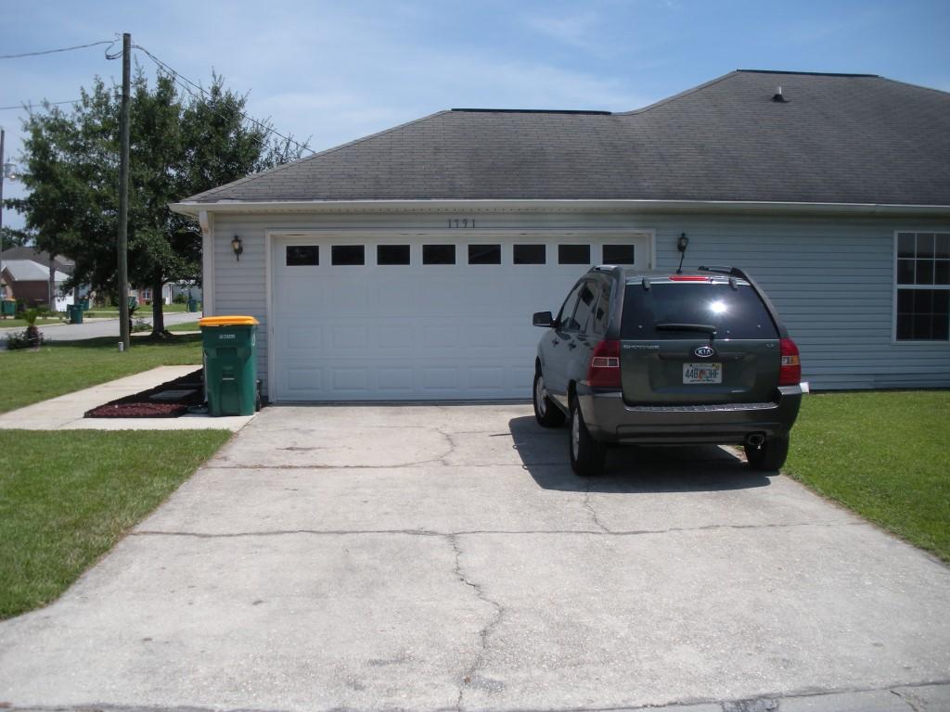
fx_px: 988
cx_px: 475
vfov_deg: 39.7
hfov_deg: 51.4
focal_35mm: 36
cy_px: 356
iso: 64
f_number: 3.5
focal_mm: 6.3
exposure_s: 1/817
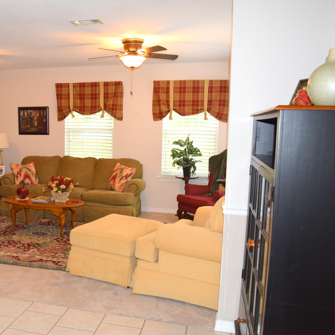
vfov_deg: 46.0
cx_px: 78
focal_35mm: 36
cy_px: 175
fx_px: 394
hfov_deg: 44.3
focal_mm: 18
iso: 800
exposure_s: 1/80
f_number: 4.5
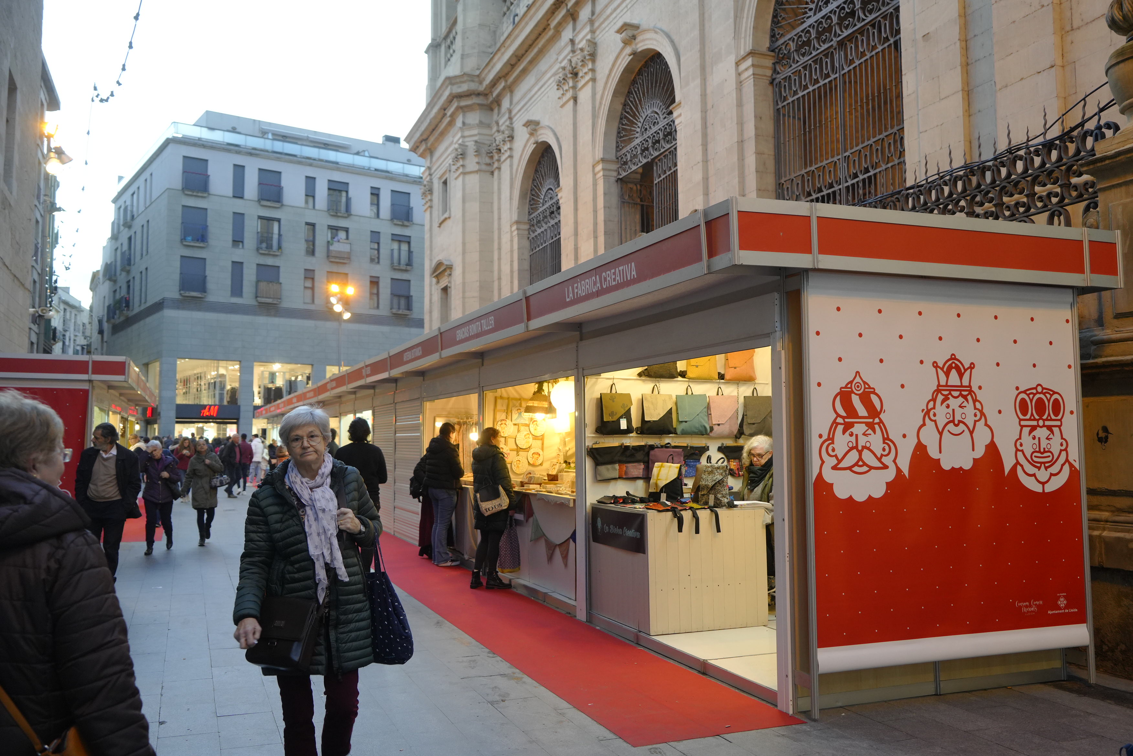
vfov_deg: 43.6
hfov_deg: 61.9
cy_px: 378
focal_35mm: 30
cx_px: 566
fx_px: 944
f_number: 4
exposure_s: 1/100
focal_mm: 30
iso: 1250
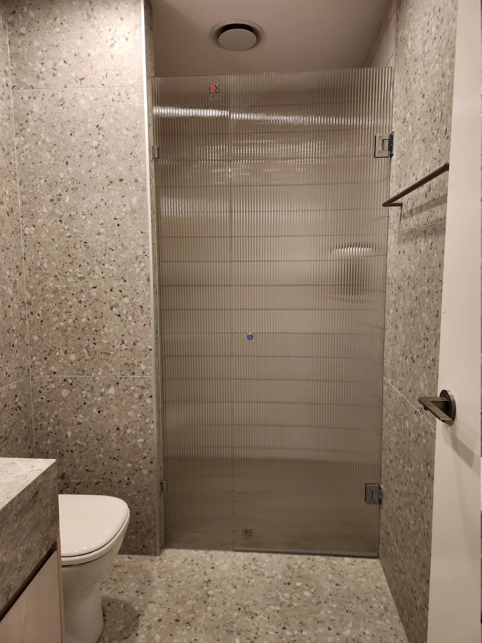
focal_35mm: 23
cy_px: 322
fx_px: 427
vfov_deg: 73.9
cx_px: 241
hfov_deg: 58.9
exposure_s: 1/100
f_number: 1.8
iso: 160
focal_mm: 5.4
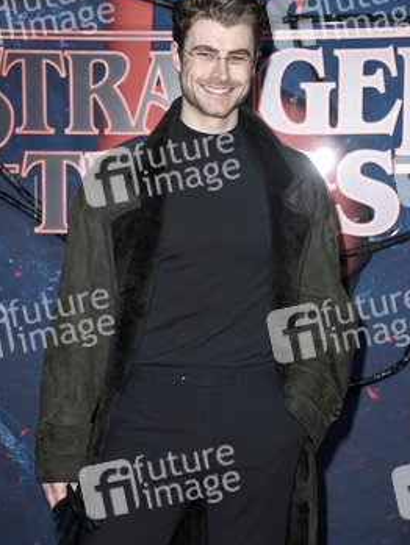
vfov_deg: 17.9
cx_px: 205
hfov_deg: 13.5
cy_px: 248
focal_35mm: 110
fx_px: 1736
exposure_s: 1/200
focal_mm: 100
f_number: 5.6
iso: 500
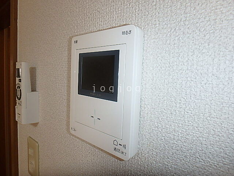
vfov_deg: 63.4
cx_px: 117
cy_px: 88
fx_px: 142
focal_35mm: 21
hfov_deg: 79.0
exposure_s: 1/30
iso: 125
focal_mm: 3.7
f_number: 3.5
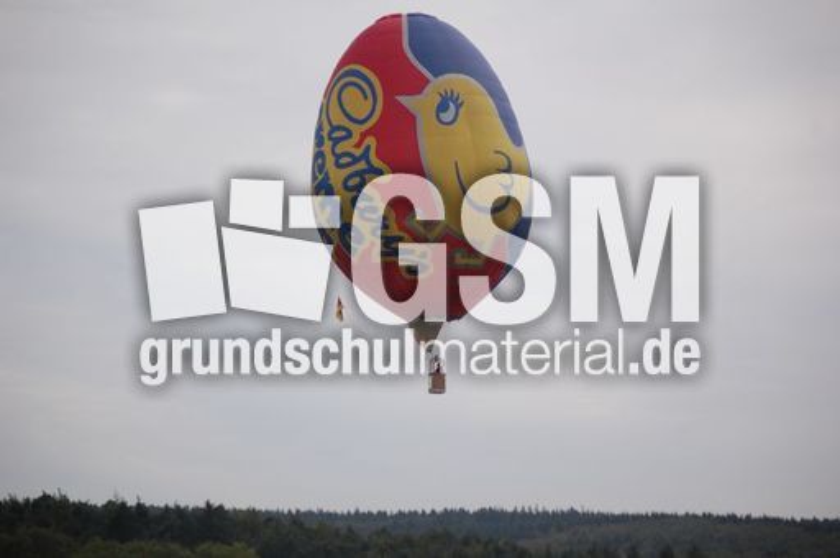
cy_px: 279
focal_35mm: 128
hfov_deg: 16.1
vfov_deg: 10.7
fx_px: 2971
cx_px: 420
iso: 400
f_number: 4.5
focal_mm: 85
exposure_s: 1/200
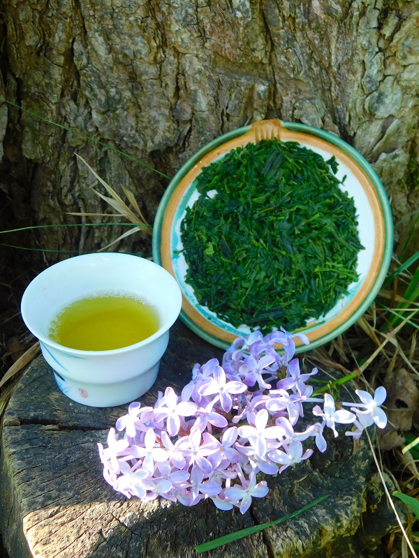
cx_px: 210
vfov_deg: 42.1
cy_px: 279
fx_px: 726
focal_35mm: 45
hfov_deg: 32.2
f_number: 7.4
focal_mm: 8
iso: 125
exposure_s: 1/30
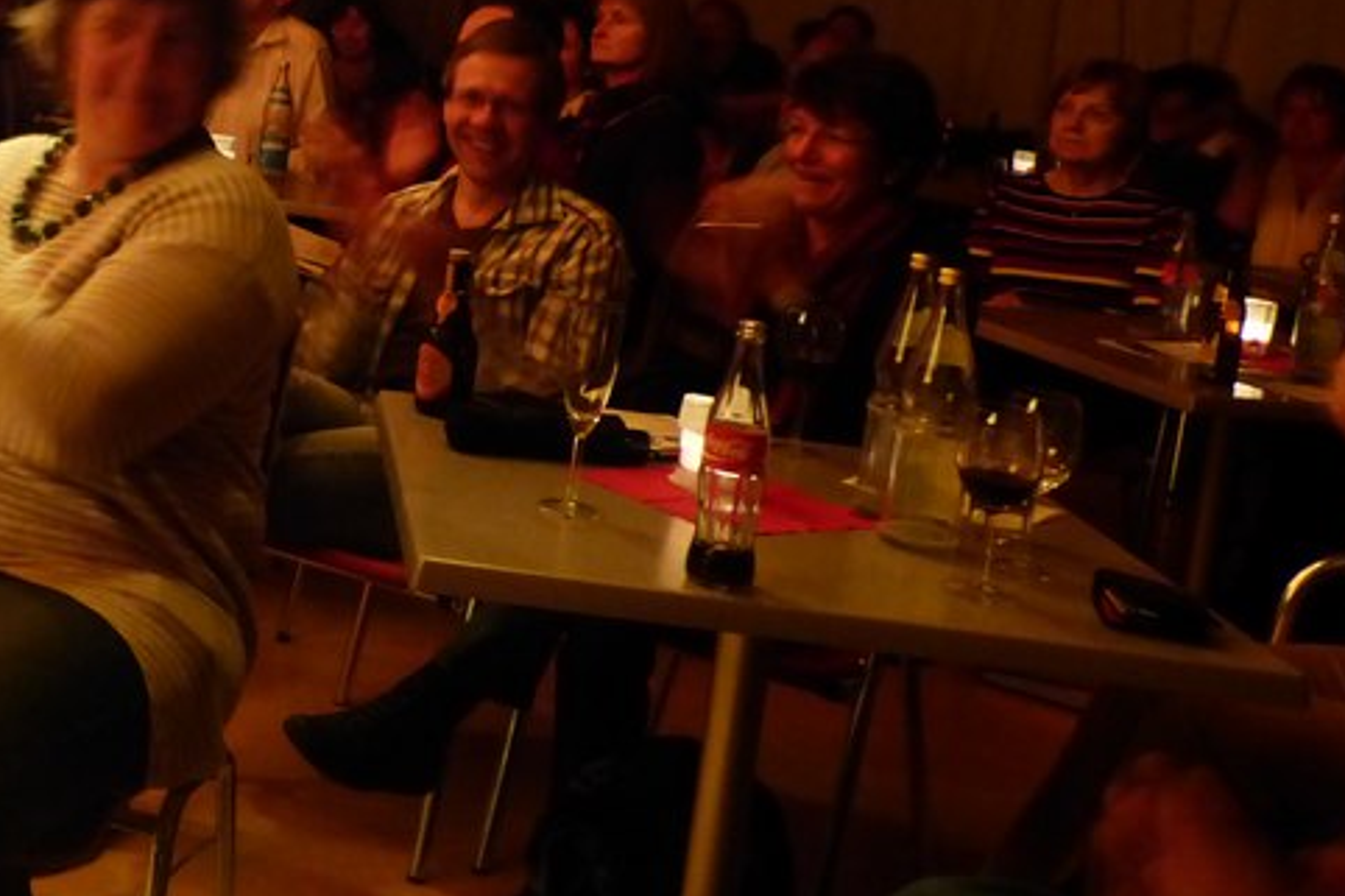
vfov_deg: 24.4
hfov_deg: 34.7
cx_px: 123
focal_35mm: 54
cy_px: 114
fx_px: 2017
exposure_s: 1/4
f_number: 2.8
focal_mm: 4.5
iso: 500
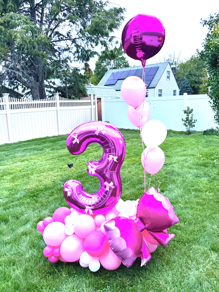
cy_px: 146
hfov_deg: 56.8
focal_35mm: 24
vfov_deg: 71.6
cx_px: 110
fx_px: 202
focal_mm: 6.76
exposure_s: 1/60
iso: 500
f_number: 1.78
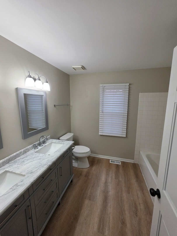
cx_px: 88
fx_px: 89
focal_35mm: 13
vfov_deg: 106.2
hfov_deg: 89.9
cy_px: 118
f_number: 1.9
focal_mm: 2.2
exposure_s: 1/120
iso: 64
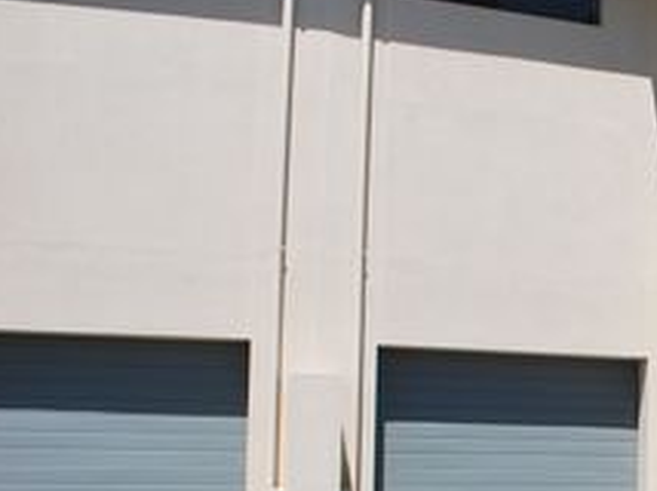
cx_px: 703
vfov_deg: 25.2
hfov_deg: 30.6
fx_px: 1081
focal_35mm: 57
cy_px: 382
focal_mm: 18
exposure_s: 1/250
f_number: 8
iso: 100
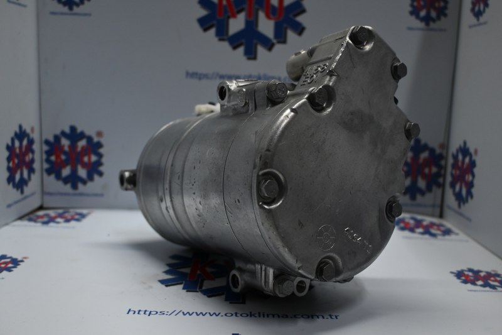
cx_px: 251
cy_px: 168
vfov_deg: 36.2
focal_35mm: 37
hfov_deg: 52.2
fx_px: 512
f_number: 4.2
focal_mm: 24.5
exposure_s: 1/125
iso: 640
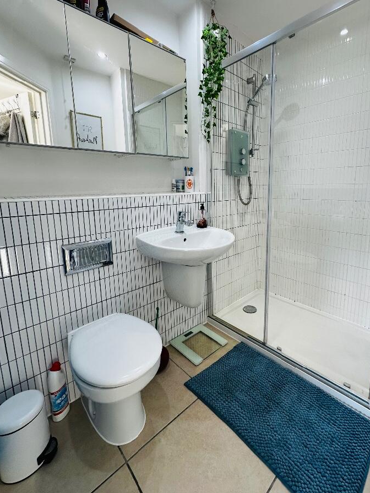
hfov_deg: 77.8
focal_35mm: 16
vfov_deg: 94.1
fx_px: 228
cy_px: 220
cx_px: 206
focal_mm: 2.22
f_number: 2.2
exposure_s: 1/99
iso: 100
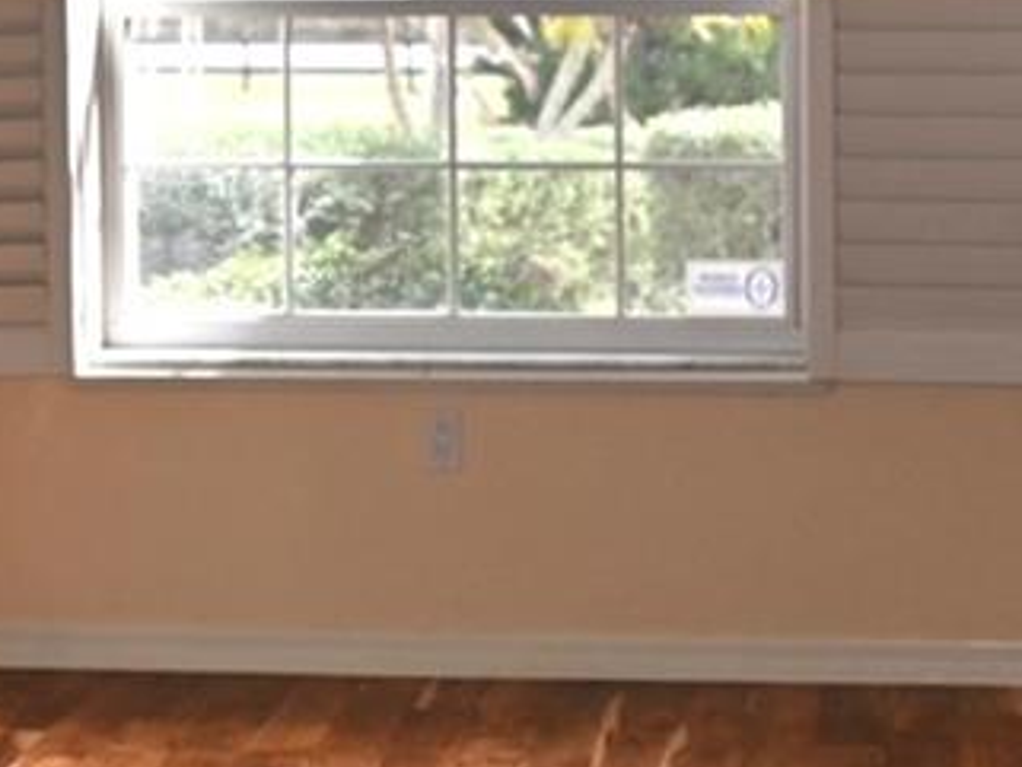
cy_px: 45
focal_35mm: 115
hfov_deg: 17.1
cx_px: 589
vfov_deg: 12.8
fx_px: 3397
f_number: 5.6
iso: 200
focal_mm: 24
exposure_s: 1/125
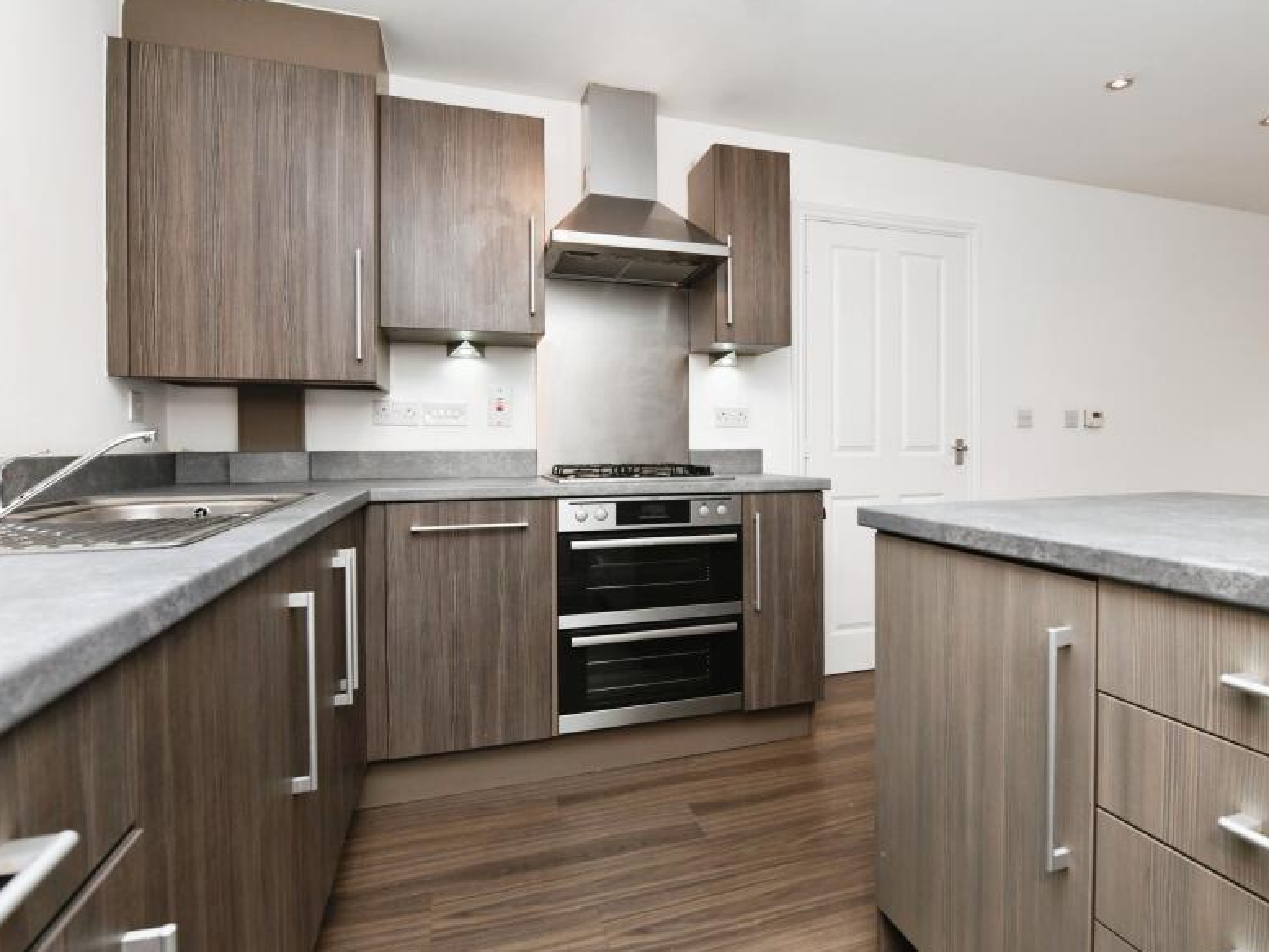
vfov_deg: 68.6
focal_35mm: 19
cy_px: 445
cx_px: 709
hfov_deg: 84.3
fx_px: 697
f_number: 8
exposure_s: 1/60
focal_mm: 15
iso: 800
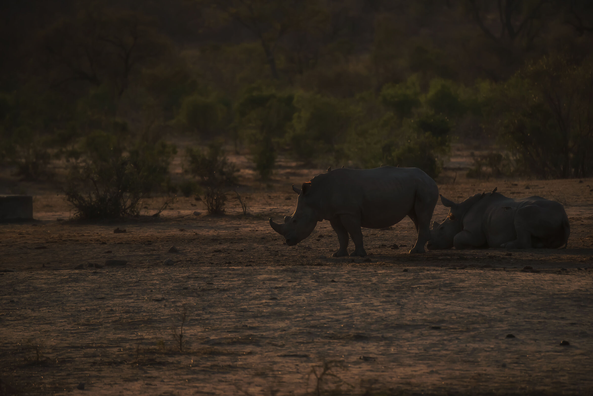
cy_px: 198
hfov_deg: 5.2
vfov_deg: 3.4
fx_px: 6591
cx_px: 296
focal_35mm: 400
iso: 1100
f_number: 5.6
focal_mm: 400
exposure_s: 1/4000
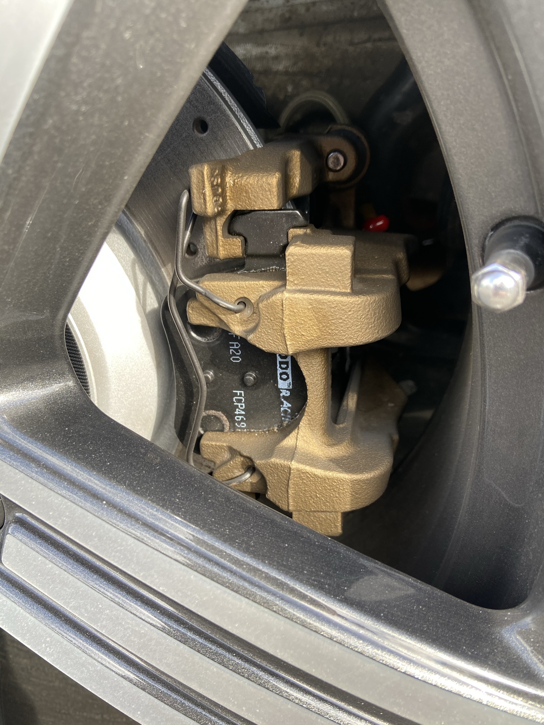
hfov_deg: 53.1
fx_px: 545
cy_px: 362
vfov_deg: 67.3
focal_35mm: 26
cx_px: 272
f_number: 1.8
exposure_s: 1/122
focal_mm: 4.25
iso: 40
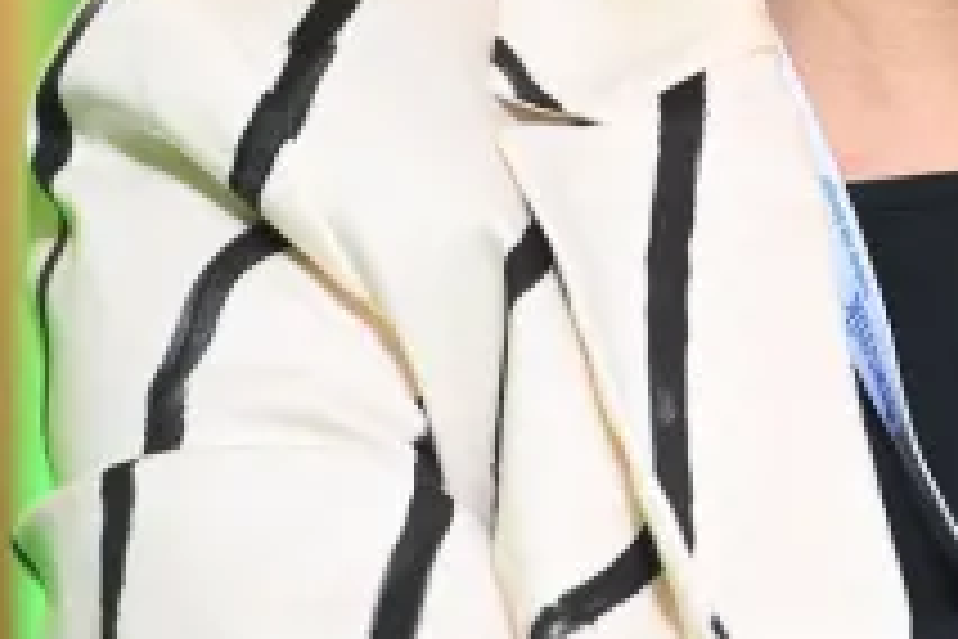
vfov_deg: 1.9
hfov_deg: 2.9
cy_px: -259
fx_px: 18972
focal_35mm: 713
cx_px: 1313
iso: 5000
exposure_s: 1/160
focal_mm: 200
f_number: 4
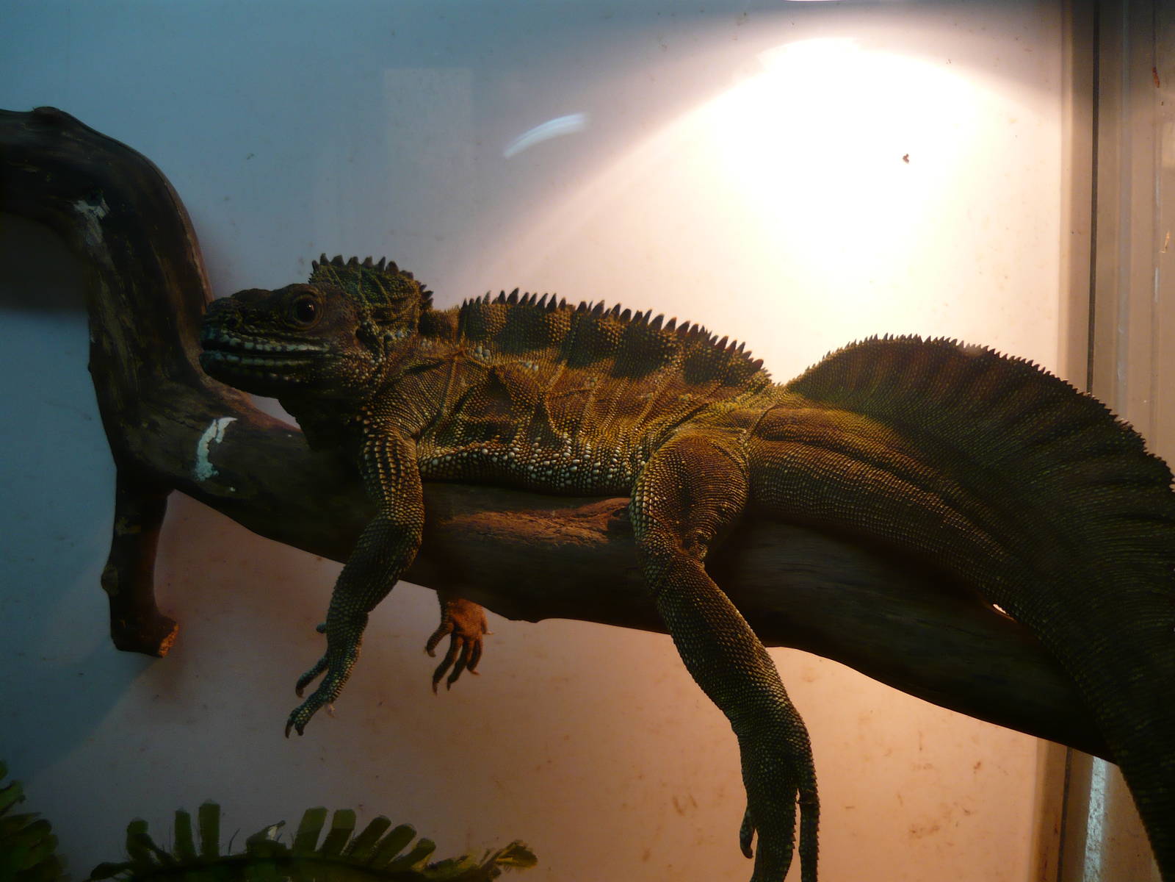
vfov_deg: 42.9
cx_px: 588
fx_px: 1120
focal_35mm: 33
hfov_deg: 55.4
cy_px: 441
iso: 100
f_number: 2.8
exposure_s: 1/40
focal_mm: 5.5
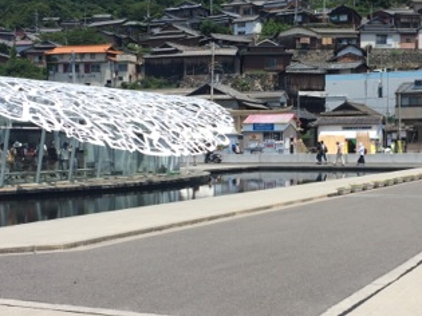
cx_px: 281
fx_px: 719
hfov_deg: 32.4
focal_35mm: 59
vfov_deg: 24.8
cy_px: 155
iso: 32
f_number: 2.2
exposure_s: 1/3165
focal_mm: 4.15
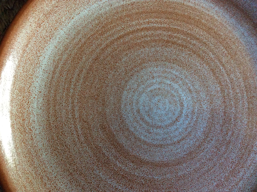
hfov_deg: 56.9
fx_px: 237
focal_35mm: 32
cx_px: 128
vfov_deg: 44.1
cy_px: 96
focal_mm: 3.3
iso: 250
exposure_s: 1/25
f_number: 2.4
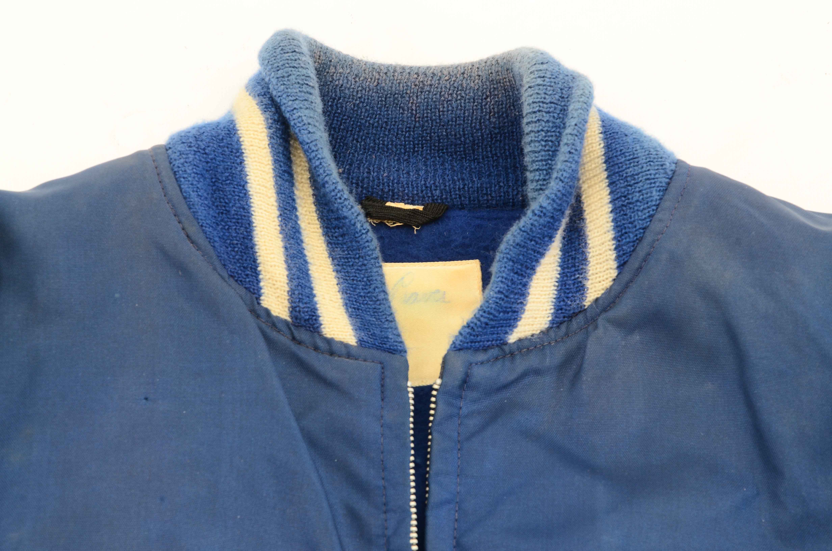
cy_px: 276
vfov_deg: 8.7
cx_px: 416
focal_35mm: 158
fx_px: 3632
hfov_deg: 13.1
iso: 400
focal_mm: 105
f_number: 10
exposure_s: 1/80
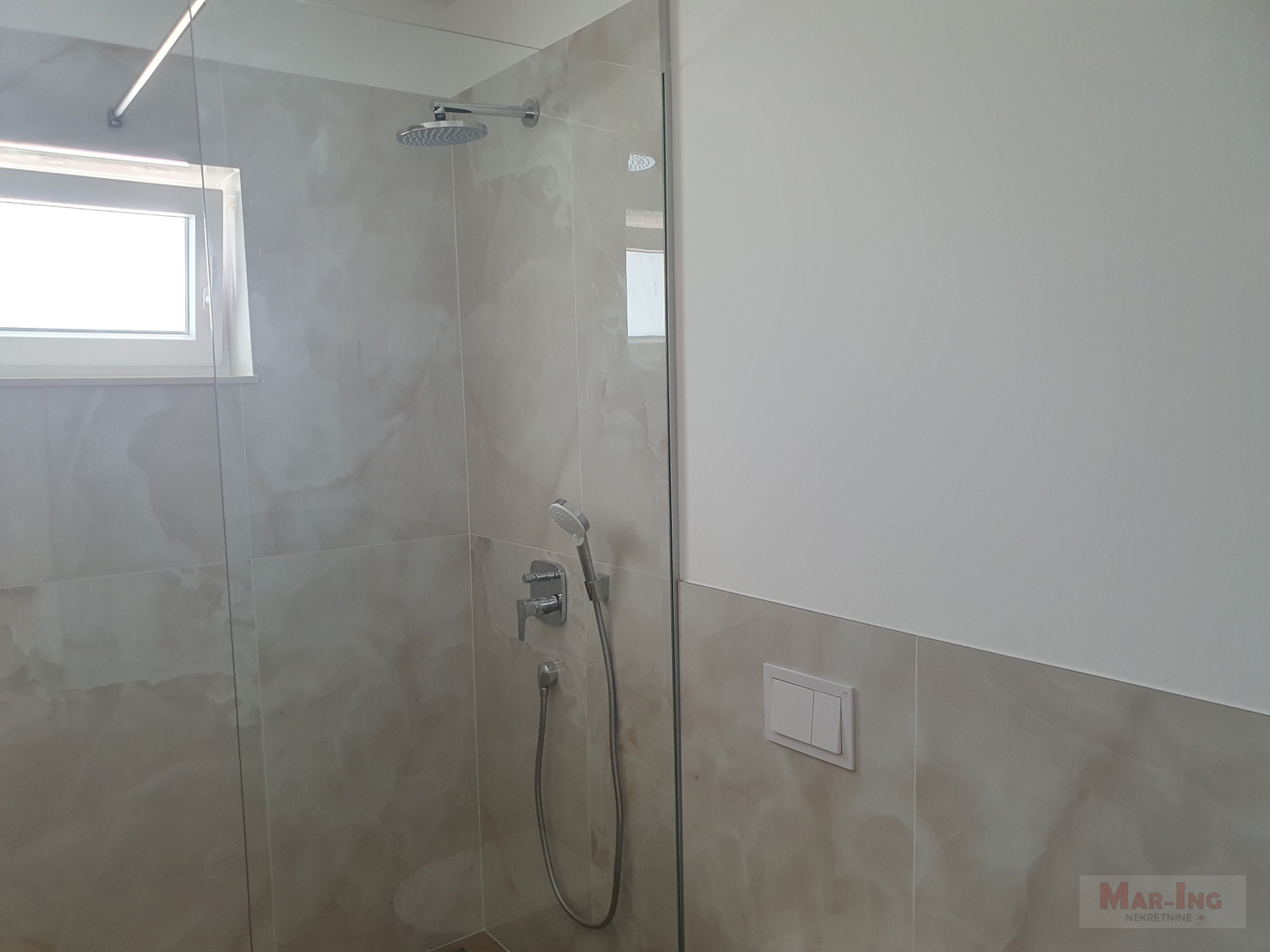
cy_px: 476
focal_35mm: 26
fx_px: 954
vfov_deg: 53.1
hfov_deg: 67.3
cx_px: 635
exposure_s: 1/60
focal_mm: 4.32
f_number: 2.4
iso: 200
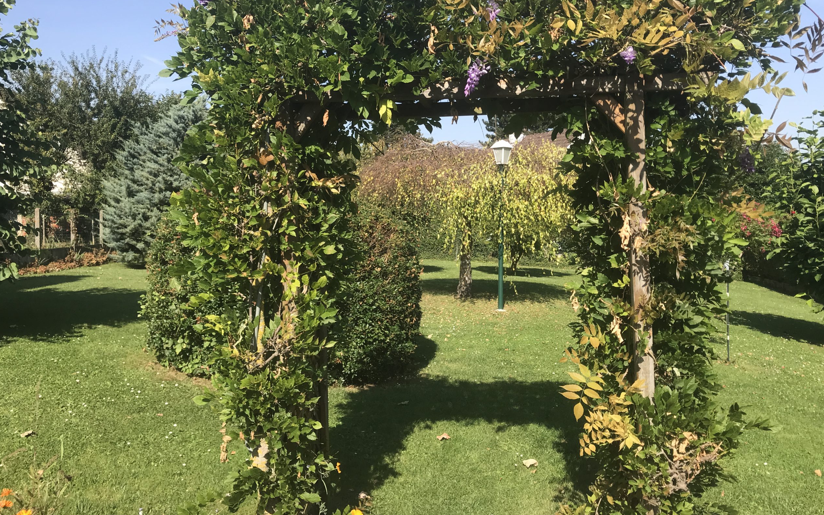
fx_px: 674
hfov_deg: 62.9
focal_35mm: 30
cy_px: 230
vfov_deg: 41.8
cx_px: 409
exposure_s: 1/1244
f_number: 1.8
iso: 20
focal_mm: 3.99
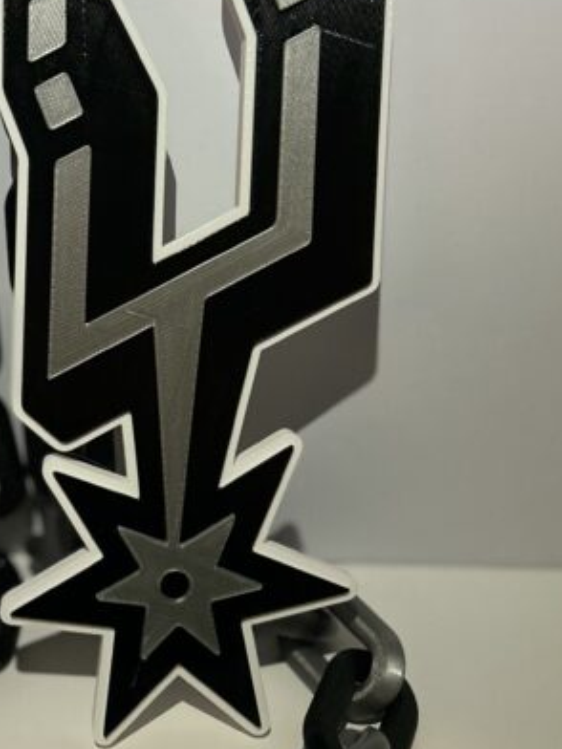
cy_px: 277
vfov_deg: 36.0
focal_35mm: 53
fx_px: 1147
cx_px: 115
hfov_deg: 27.0
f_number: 1.5
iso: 640
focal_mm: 5.7
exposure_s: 1/40
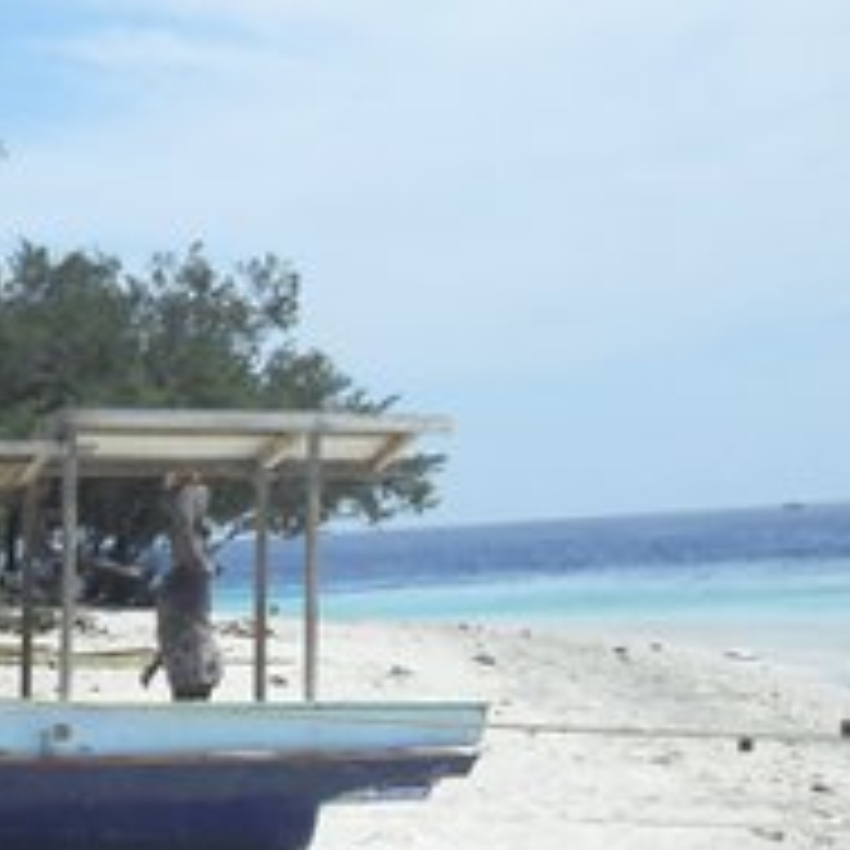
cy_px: 270
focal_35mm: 142
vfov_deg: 12.3
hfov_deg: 12.1
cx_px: -45
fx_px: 3945
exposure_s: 1/320
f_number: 8
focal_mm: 6.2
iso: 100
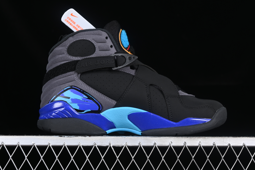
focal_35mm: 75
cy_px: 85
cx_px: 128
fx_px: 531
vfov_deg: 18.2
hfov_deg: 27.0
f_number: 6.3
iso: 160
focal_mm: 50
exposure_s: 1/60
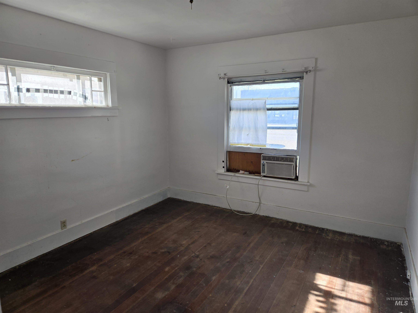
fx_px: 278
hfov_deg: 73.9
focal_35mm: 23
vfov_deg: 58.9
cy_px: 156
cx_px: 209
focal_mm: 5.4
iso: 40
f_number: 1.8
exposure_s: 1/180
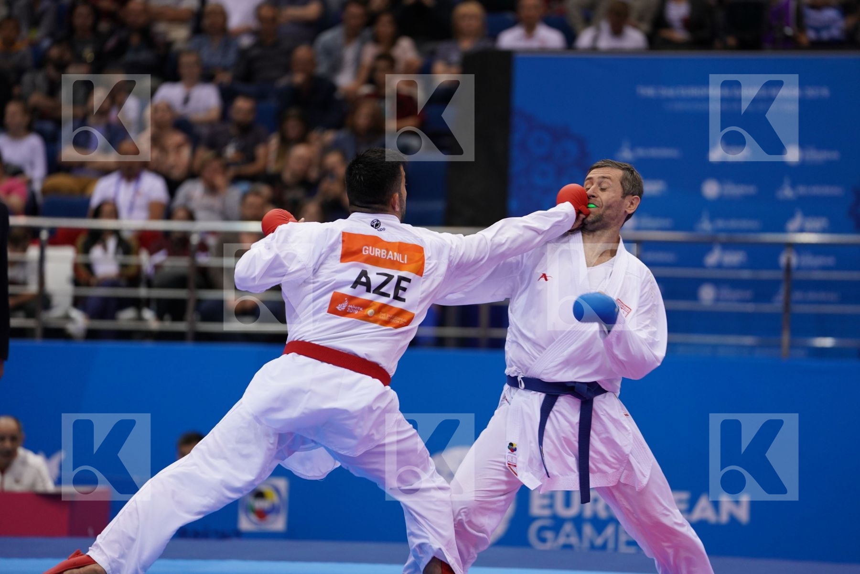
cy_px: 287
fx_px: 4777
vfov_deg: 6.9
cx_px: 430
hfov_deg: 10.3
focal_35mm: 200
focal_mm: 200
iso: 1000
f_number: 2.8
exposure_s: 1/1000
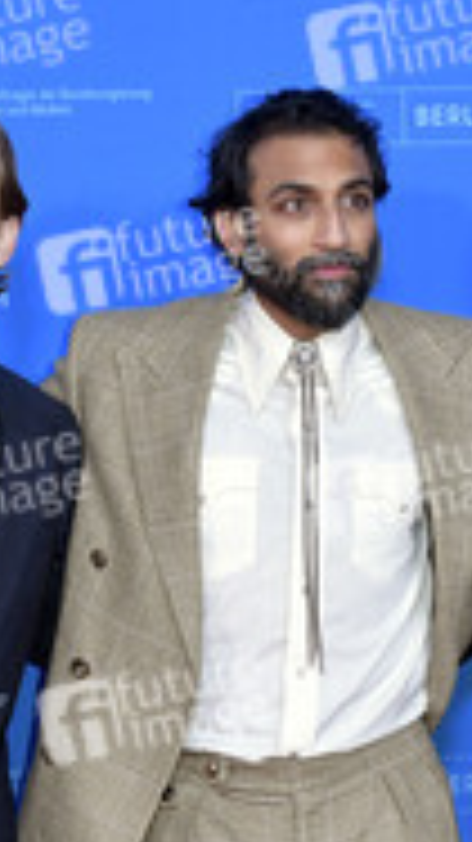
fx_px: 2473
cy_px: 599
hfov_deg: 10.8
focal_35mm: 111
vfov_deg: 19.2
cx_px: 483
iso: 1600
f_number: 5.6
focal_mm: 44
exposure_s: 1/200
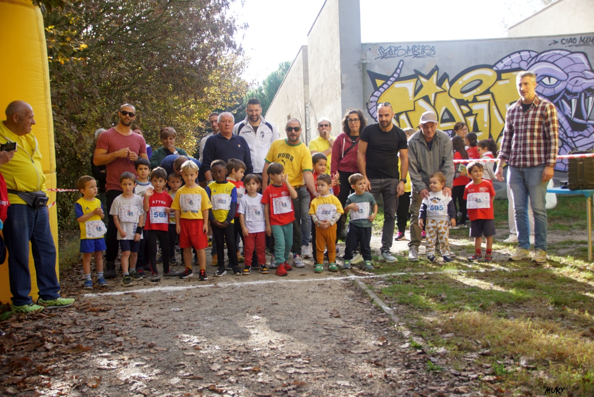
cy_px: 198
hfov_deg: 46.4
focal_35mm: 42
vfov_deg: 31.9
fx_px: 693
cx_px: 297
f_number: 4
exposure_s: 1/320
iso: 320
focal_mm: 28
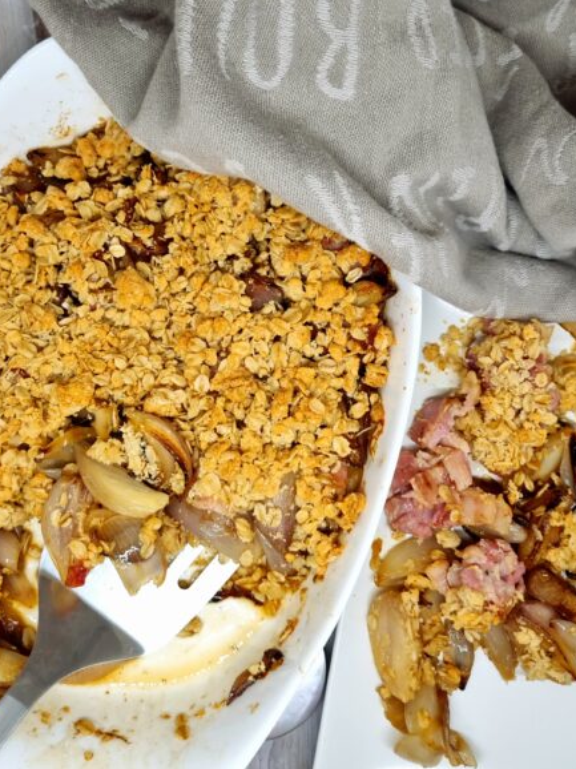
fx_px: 599
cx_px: 286
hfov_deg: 51.3
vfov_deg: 65.3
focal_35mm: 27
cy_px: 373
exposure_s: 1/100
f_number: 1.8
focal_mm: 5.4
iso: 80
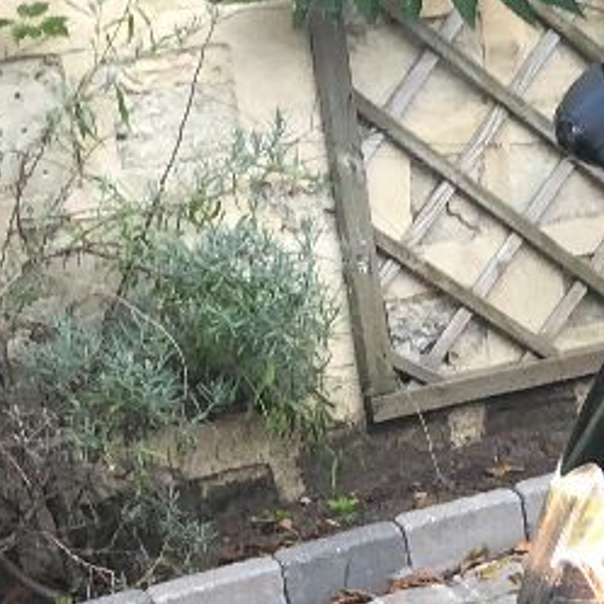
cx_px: 1092
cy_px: 665
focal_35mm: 127
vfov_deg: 13.5
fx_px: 2507
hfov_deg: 12.5
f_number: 1.8
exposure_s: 1/40
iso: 25
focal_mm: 3.99
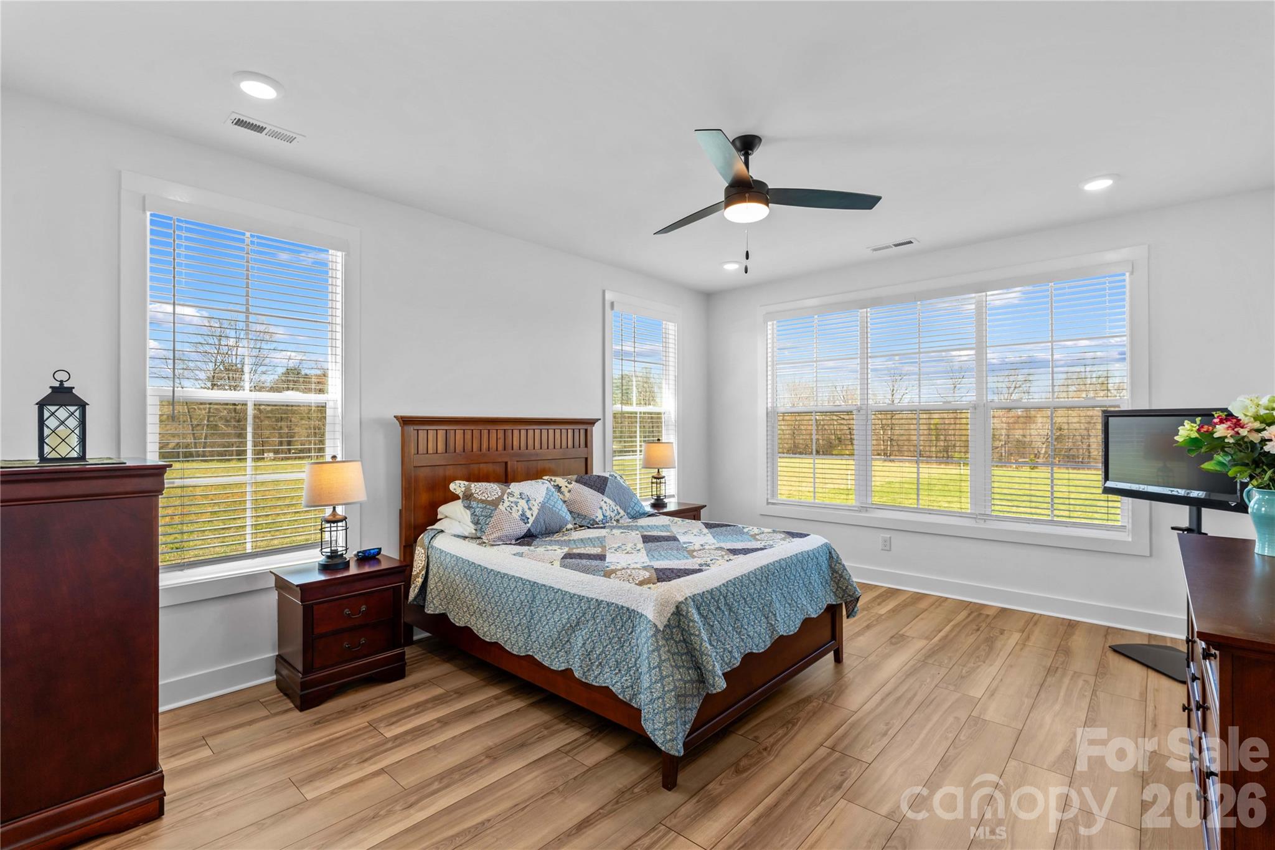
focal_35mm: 16
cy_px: 425
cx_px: 638
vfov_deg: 73.7
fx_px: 567
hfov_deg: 96.7
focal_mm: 16
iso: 100
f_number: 8
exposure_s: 1/6
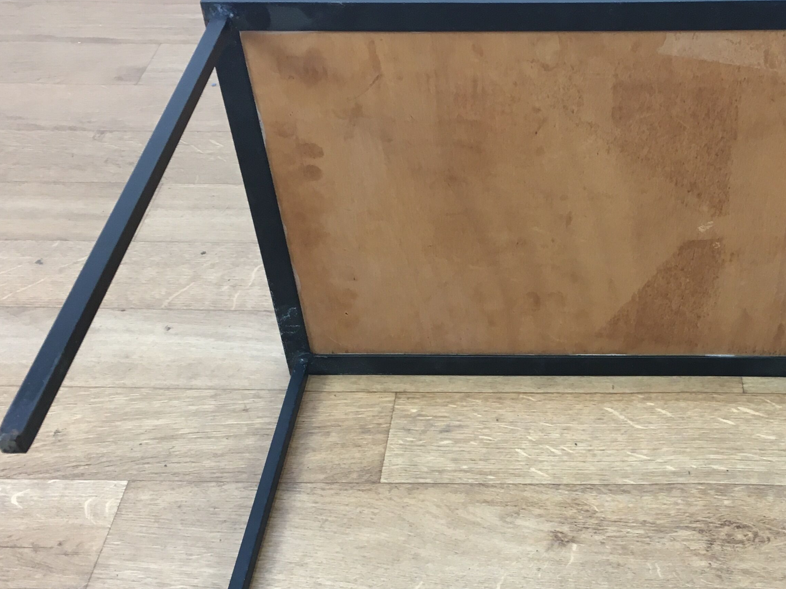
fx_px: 1158
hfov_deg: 36.8
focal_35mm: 51
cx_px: 561
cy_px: 409
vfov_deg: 28.3
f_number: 2.2
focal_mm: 4.15
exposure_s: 1/33
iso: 80
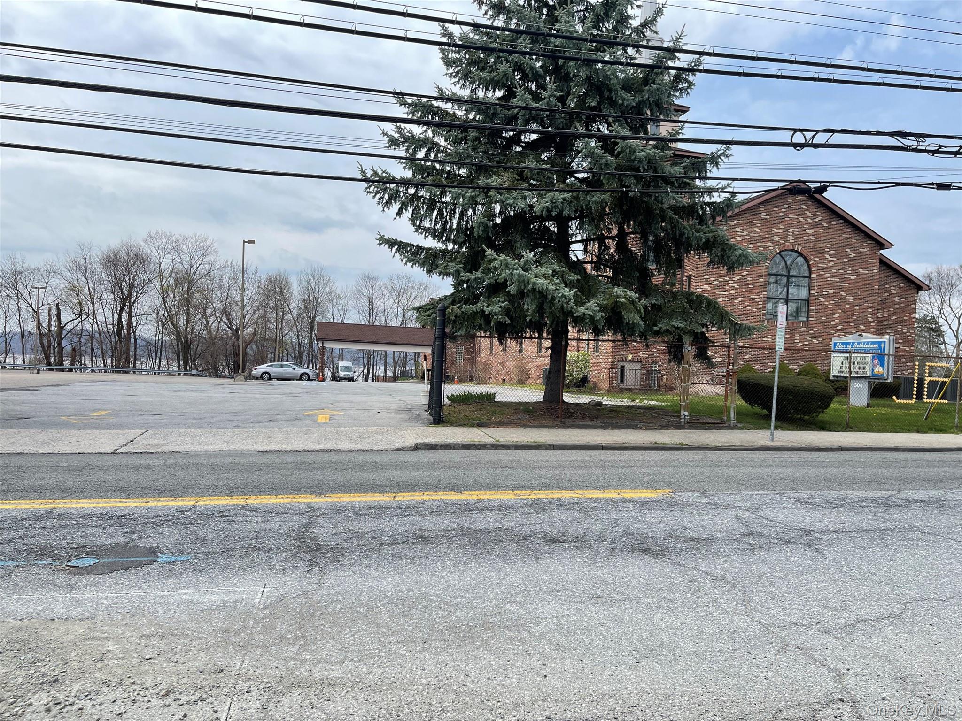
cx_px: 481
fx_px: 695
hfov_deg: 69.4
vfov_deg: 54.9
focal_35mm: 25
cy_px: 360
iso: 32
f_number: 1.6
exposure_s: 1/2165
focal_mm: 5.1
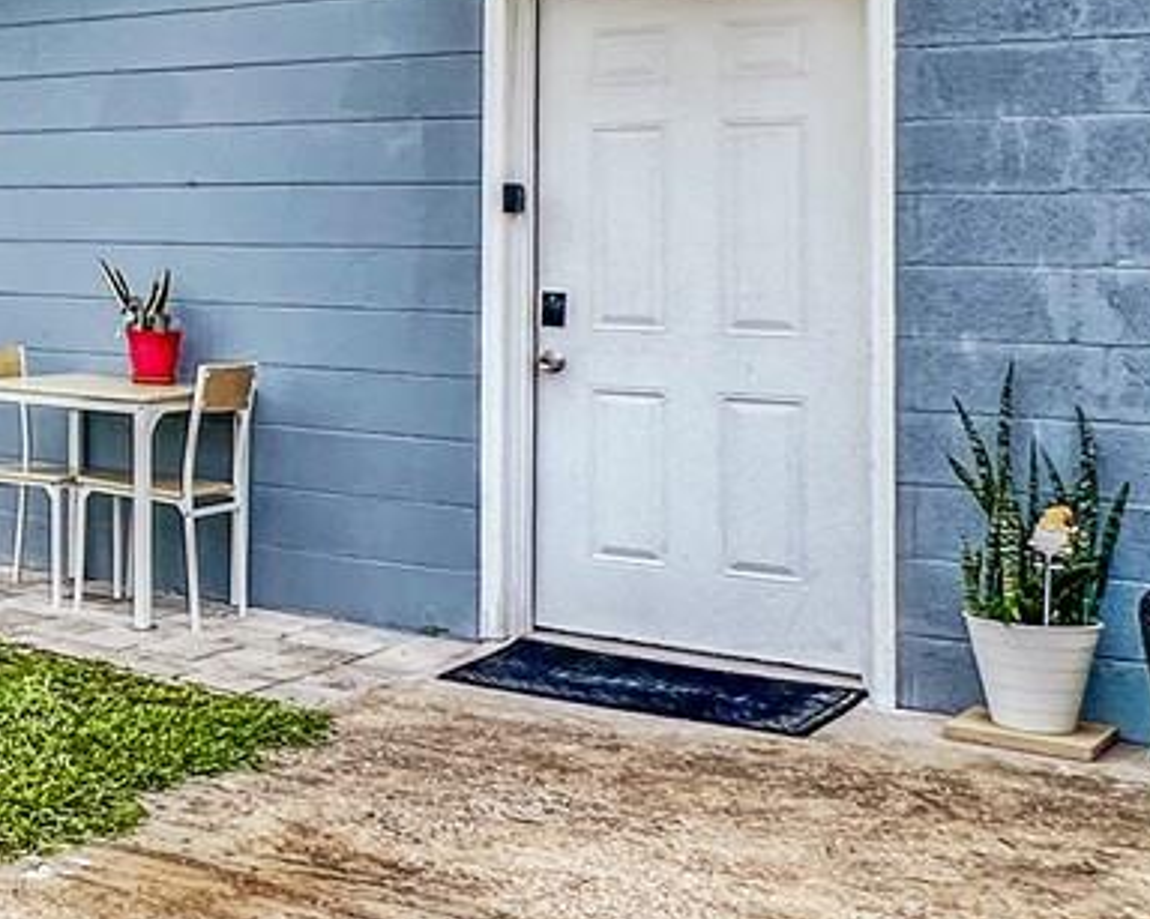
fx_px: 1940
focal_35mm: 57
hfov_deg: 24.6
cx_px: -629
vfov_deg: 26.5
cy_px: 314
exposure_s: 1/850
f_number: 2.2
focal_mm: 2.22
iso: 40
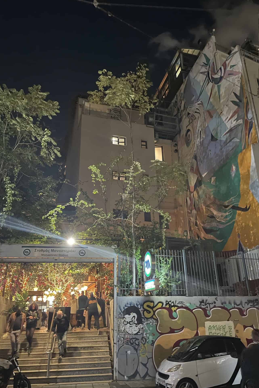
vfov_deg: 65.5
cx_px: 129
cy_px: 193
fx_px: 302
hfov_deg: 46.4
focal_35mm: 28
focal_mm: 4.2
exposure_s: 1/25
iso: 1000
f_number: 1.6
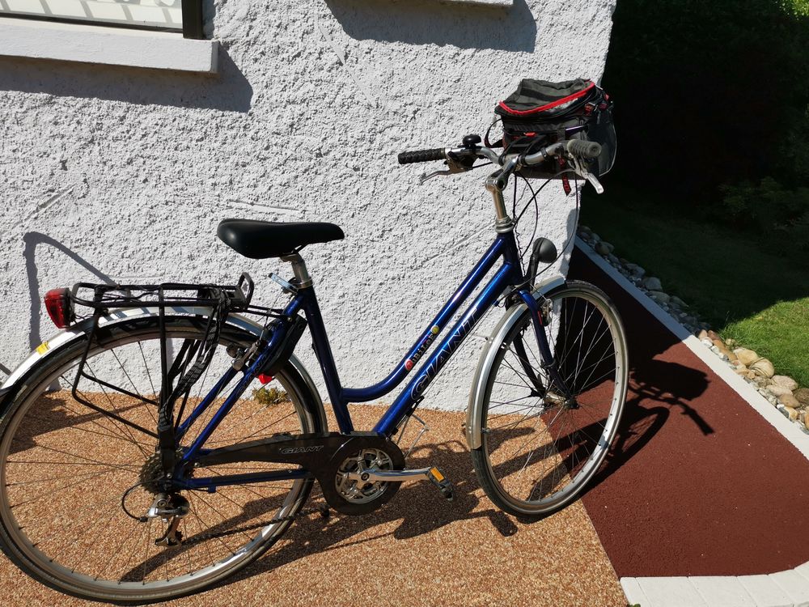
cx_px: 404
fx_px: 631
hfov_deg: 65.3
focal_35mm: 27
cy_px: 304
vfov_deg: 51.4
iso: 50
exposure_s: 1/3663
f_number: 1.8
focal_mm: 5.58
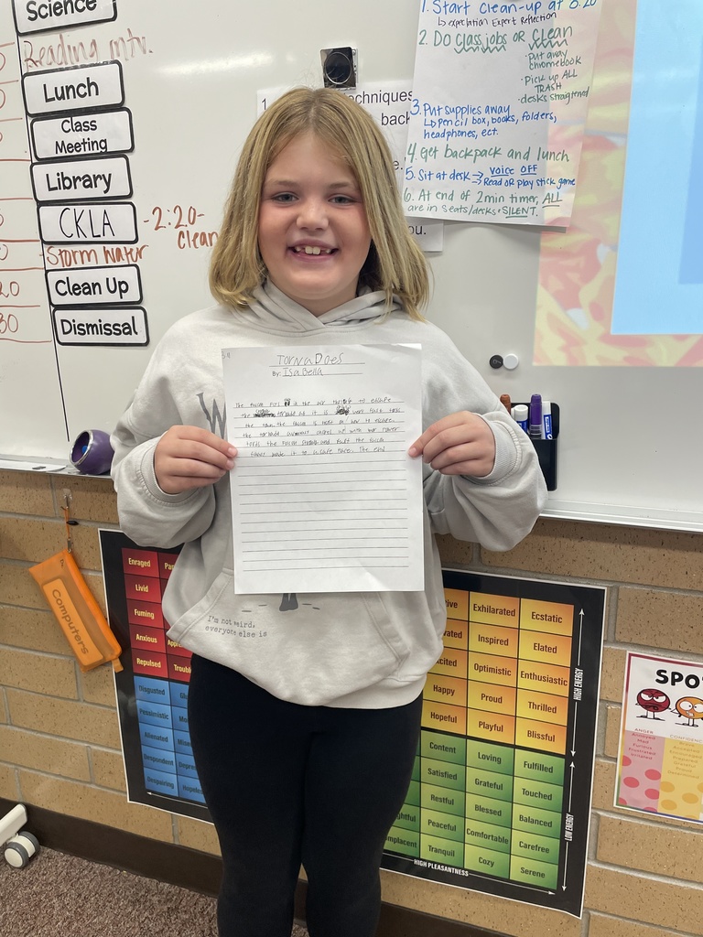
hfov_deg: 53.1
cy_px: 468
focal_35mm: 26
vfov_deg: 67.3
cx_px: 352
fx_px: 704
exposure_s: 1/121
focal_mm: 4.2
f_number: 1.6
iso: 125
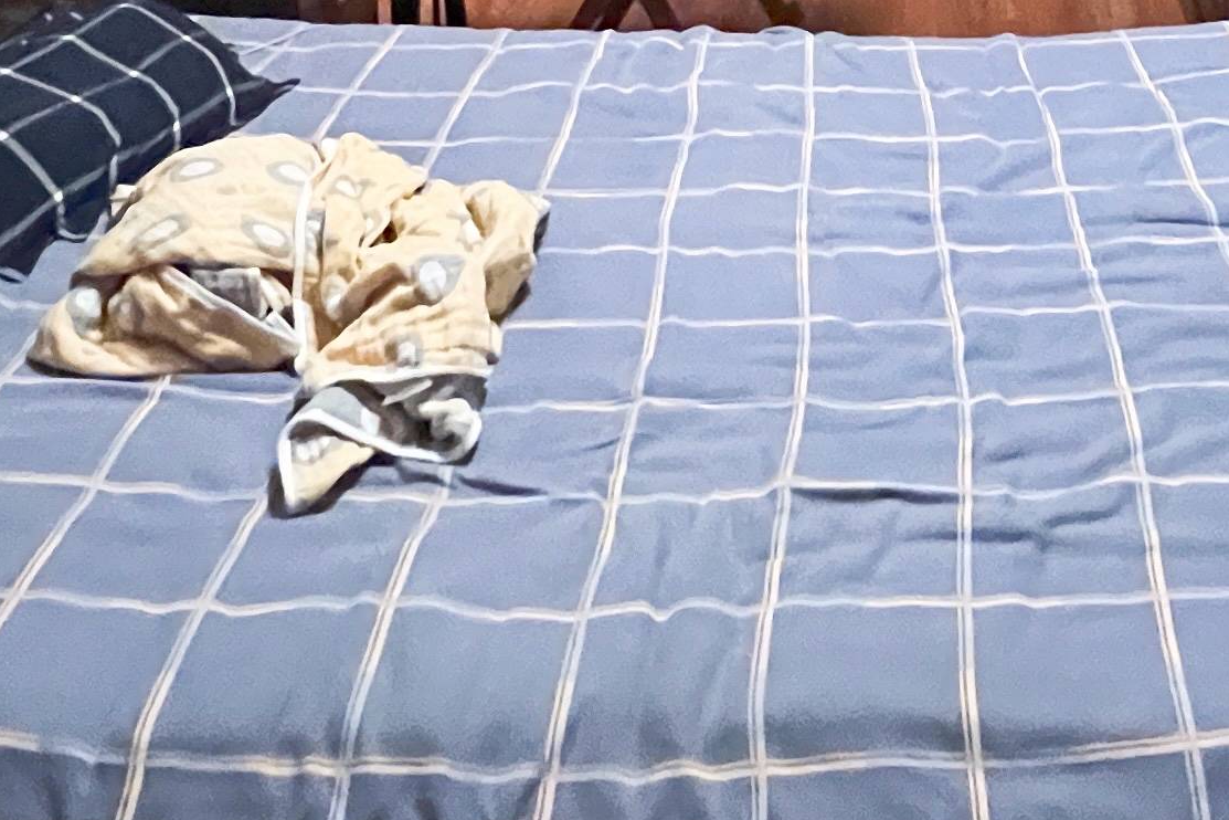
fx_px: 1673
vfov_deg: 22.1
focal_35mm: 49
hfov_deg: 39.6
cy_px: -452
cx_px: 861
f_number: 1.8
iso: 1000
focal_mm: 1.57
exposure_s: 1/48
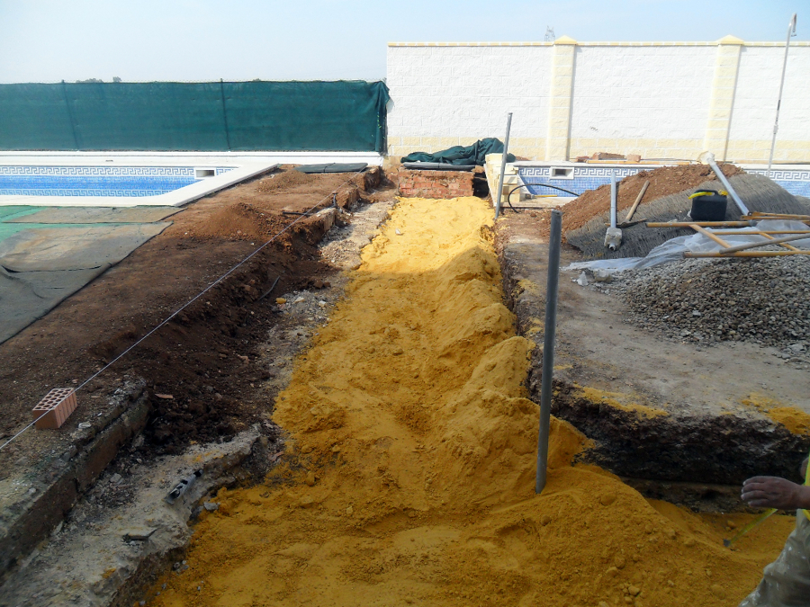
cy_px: 304
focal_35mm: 27
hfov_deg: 65.3
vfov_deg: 51.4
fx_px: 632
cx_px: 405
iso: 100
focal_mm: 4.9
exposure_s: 1/500
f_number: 3.5
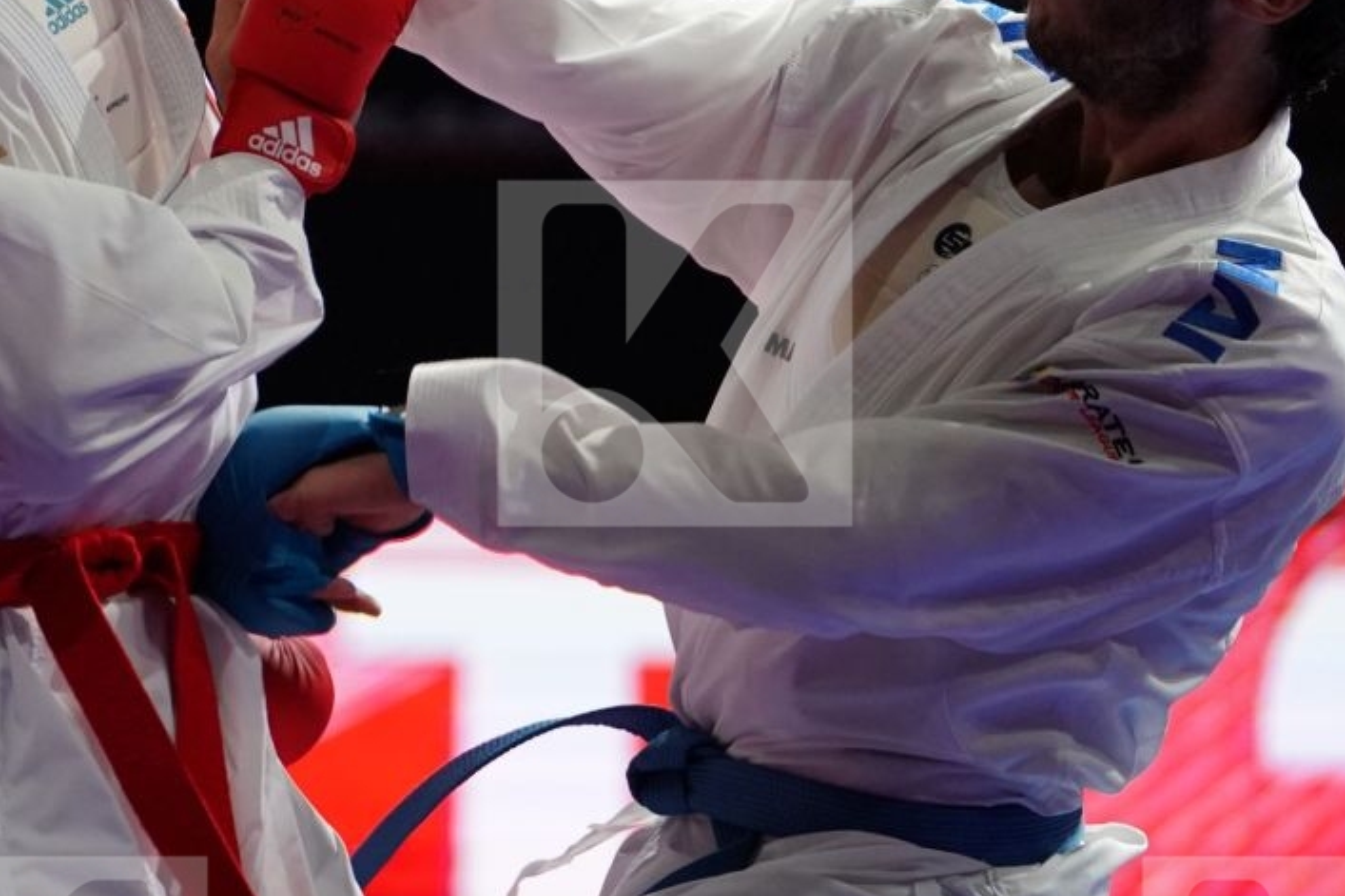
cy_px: 354
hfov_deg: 5.5
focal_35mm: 377
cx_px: 30
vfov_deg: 3.6
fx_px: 14081
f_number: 2.8
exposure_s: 1/1000
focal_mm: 148
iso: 2500
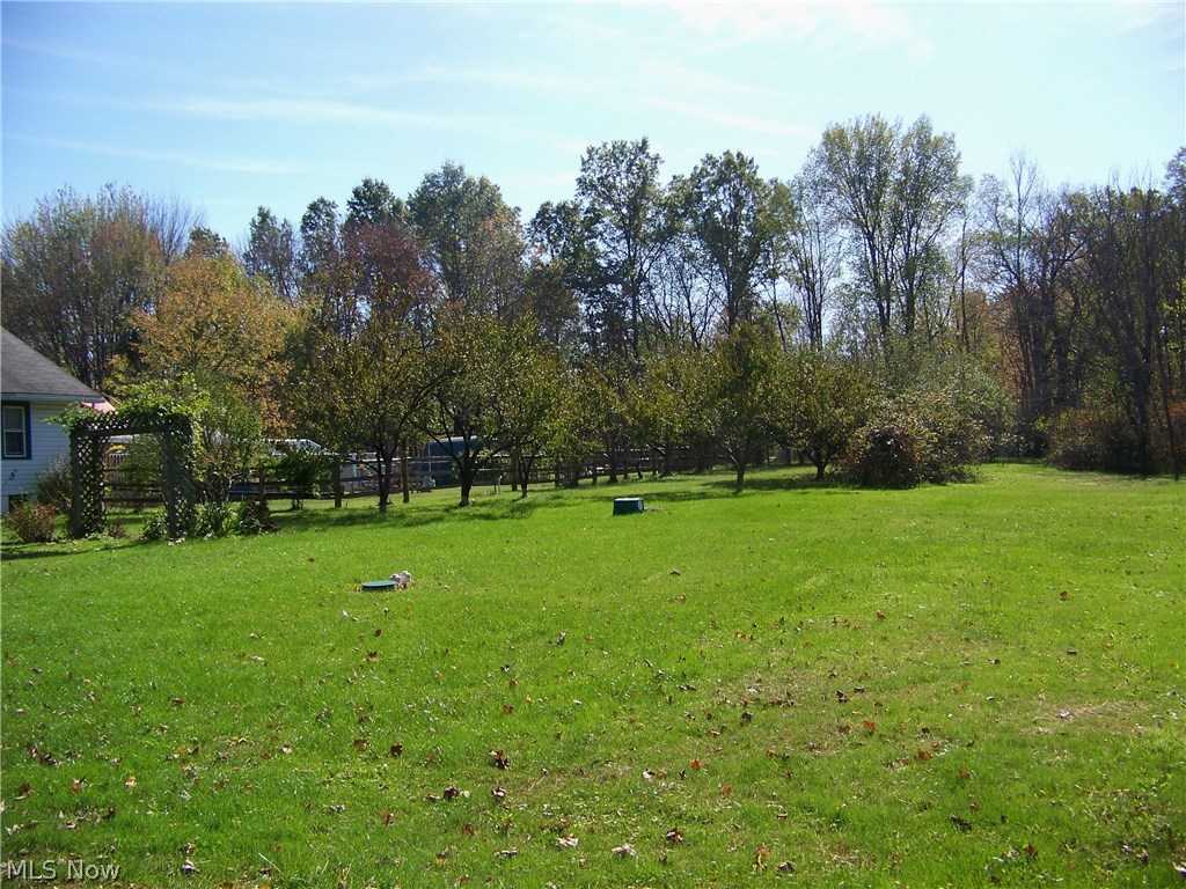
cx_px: 593
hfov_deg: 51.4
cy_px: 444
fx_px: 1233
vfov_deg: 39.7
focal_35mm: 36
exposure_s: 1/640
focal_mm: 5.85
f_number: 2.8
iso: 64
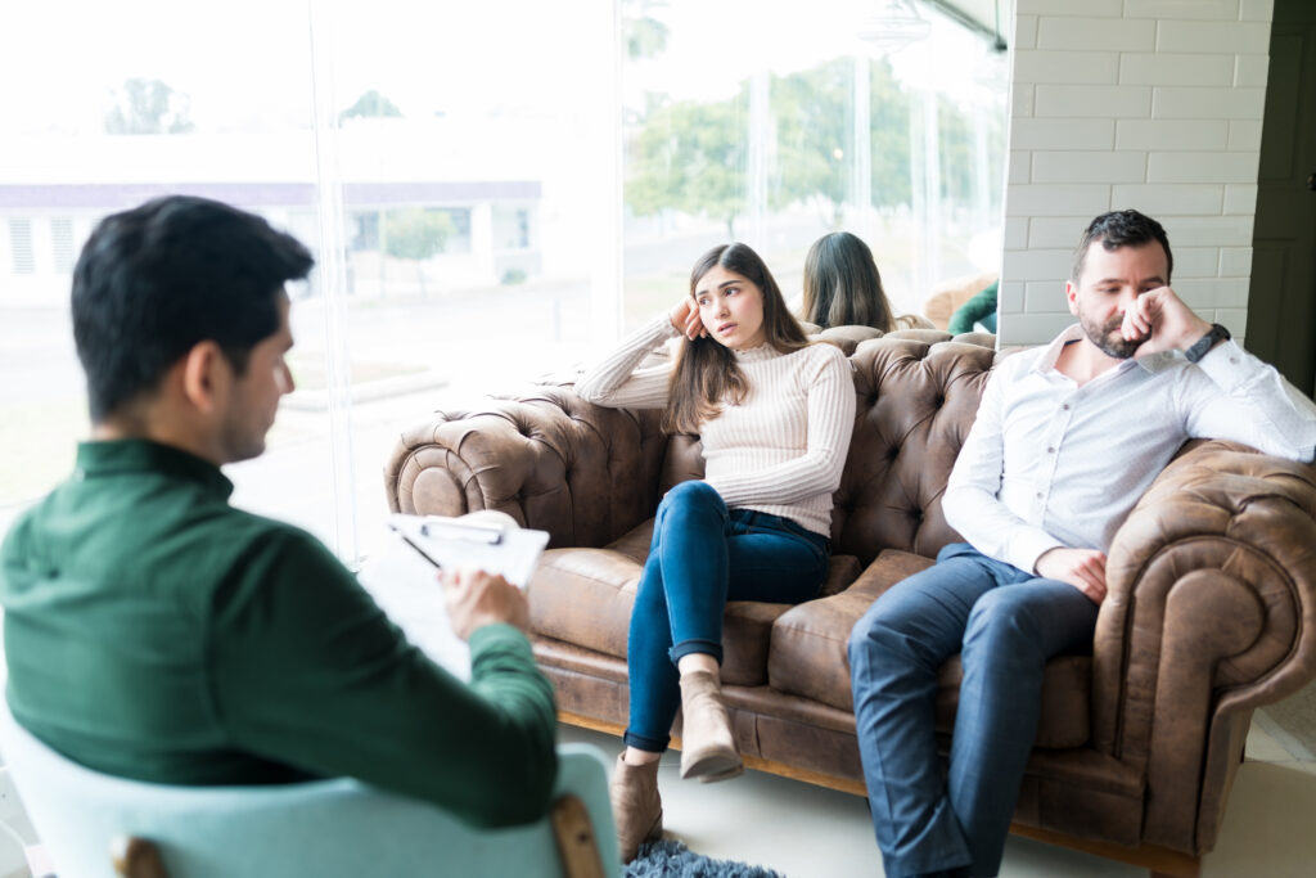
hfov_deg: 54.4
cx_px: 658
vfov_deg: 37.9
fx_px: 1280
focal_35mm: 35
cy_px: 439
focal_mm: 35
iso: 100
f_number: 1.8
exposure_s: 1/200
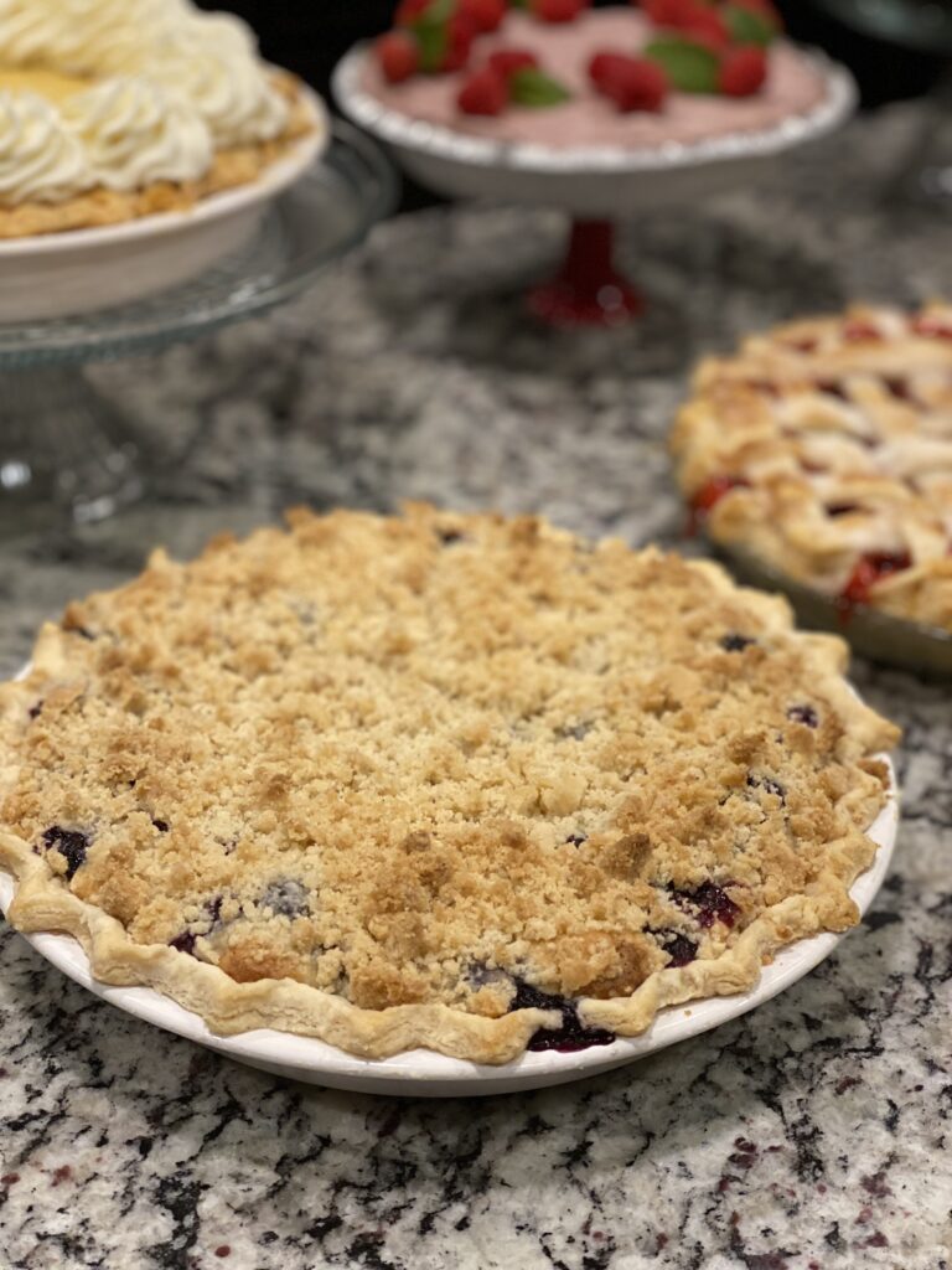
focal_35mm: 52
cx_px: 476
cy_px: 635
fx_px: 1907
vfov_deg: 36.8
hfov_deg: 28.0
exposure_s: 1/60
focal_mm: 6
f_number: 2
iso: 160
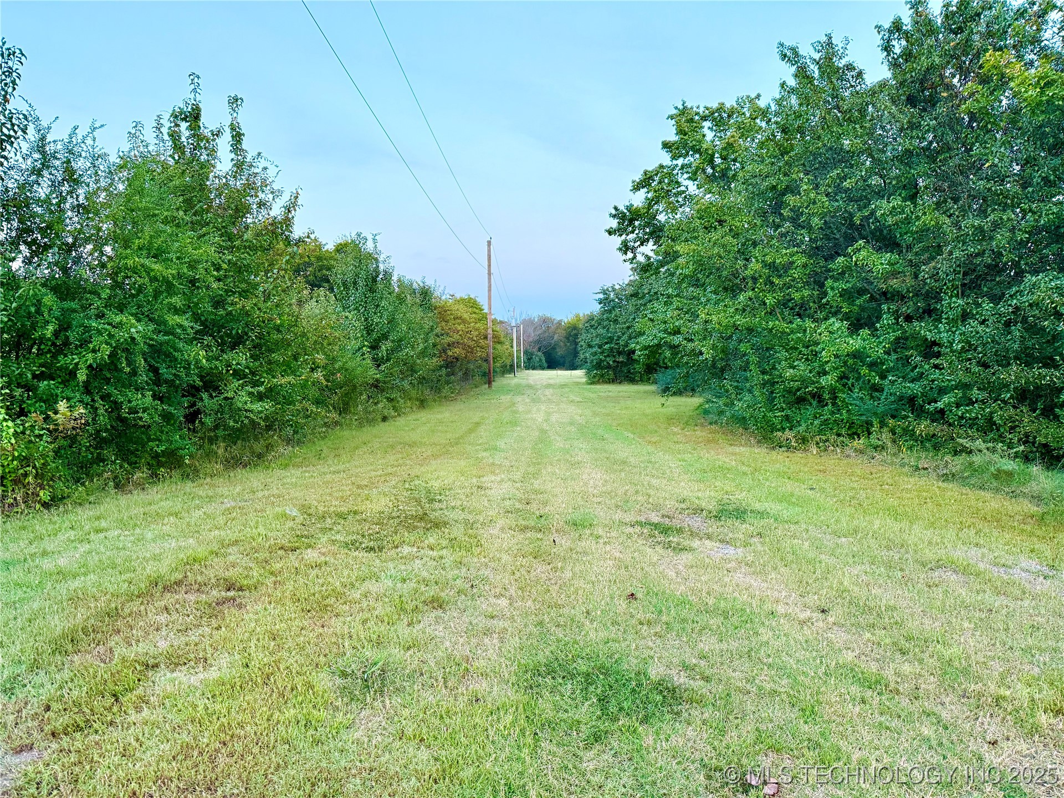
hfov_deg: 71.6
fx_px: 738
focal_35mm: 24
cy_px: 399
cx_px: 532
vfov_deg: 56.8
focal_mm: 6.76
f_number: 1.78
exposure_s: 1/70
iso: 200
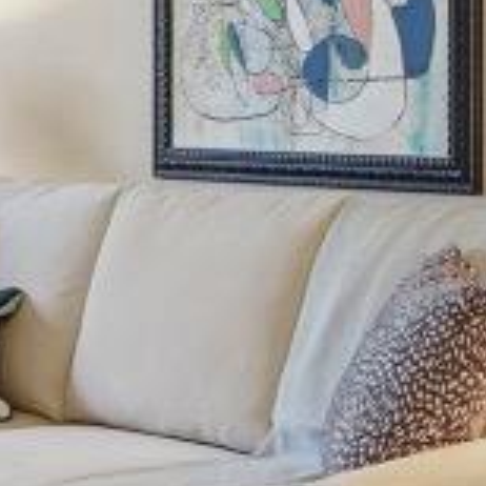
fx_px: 1843
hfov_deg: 14.0
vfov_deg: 14.9
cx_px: 738
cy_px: 82
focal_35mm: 116
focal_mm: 14
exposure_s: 1/2.5
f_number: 8
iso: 100
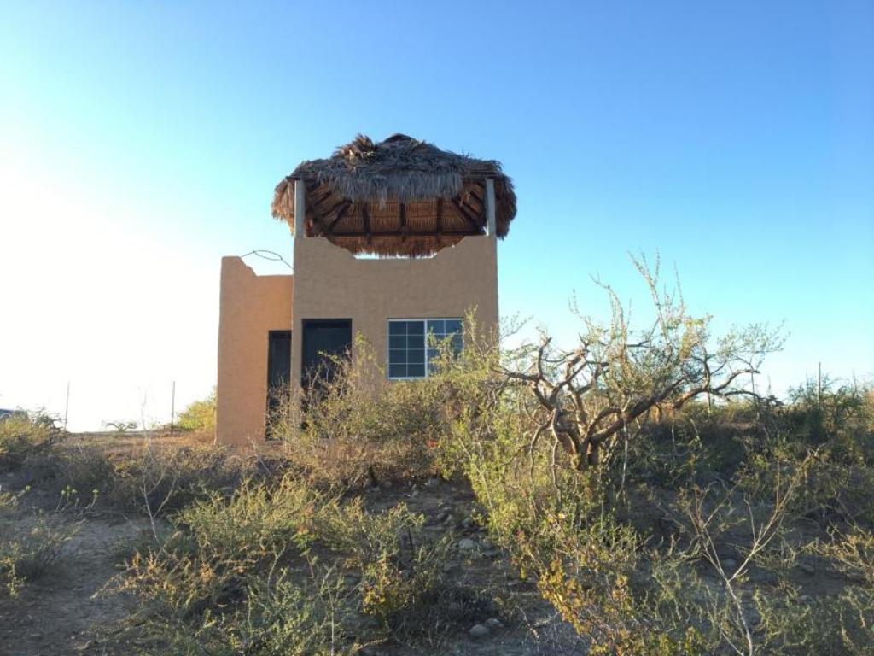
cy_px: 328
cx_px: 437
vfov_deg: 48.2
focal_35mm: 29
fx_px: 732
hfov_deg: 61.7
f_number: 2.2
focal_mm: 4.15
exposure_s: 1/236
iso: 25
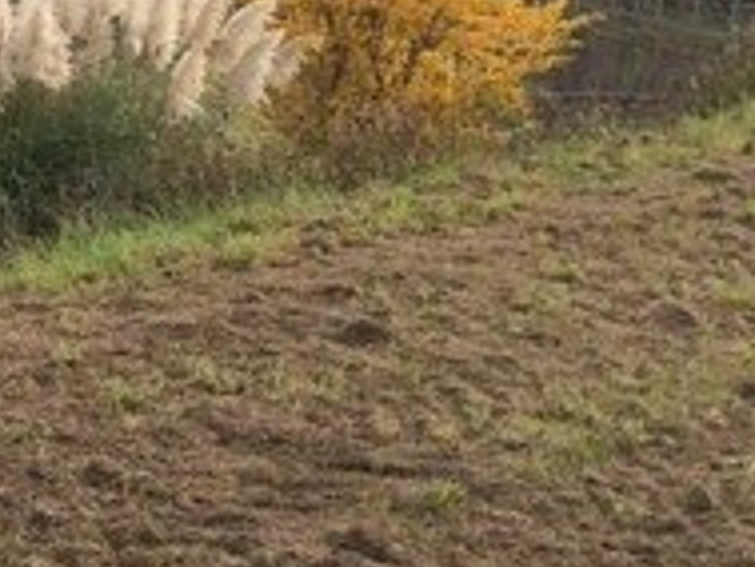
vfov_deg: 9.3
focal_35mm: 157
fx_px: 3426
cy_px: -108
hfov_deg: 11.1
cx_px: -871
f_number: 2.2
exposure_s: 1/1866
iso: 50
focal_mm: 4.15
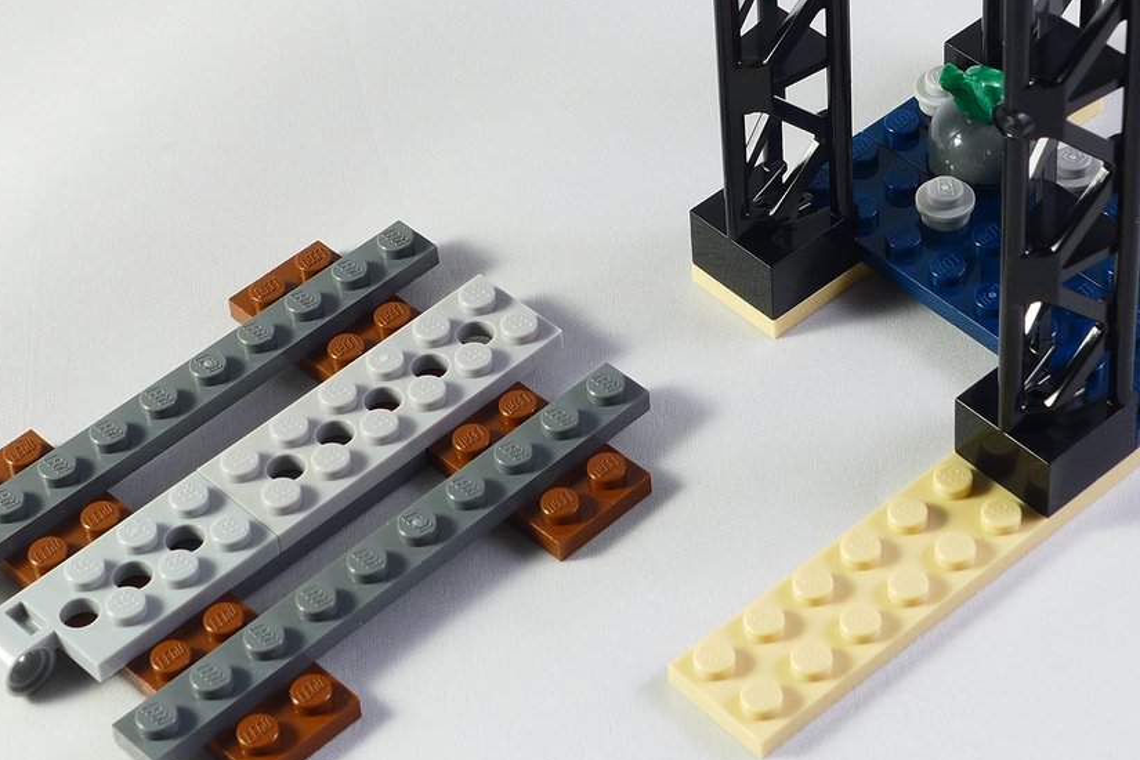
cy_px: 70
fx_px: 3261
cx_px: 700
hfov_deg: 19.8
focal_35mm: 103
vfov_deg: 13.2
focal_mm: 9.8
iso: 80
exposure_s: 1/2
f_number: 4.5
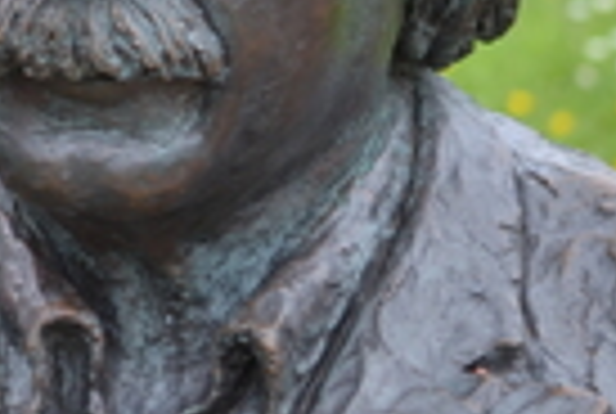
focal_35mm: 360
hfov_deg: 5.6
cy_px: -387
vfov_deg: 3.8
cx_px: -418
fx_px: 6177
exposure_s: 1/125
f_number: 5.6
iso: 100
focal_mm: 55
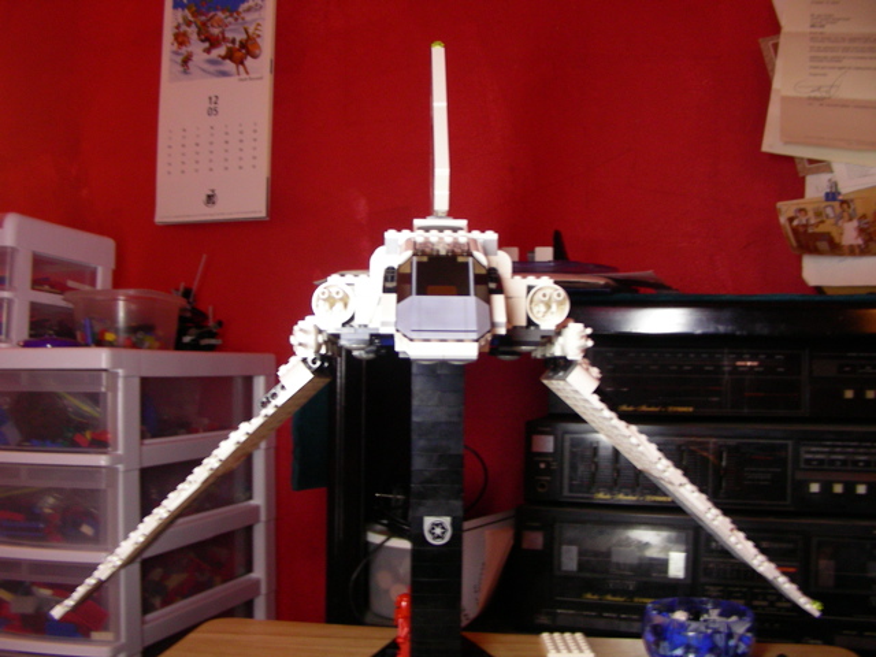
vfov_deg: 37.7
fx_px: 962
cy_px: 328
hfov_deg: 49.0
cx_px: 438
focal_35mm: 38
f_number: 3.5
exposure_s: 1/3.9
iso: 155
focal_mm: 6.3
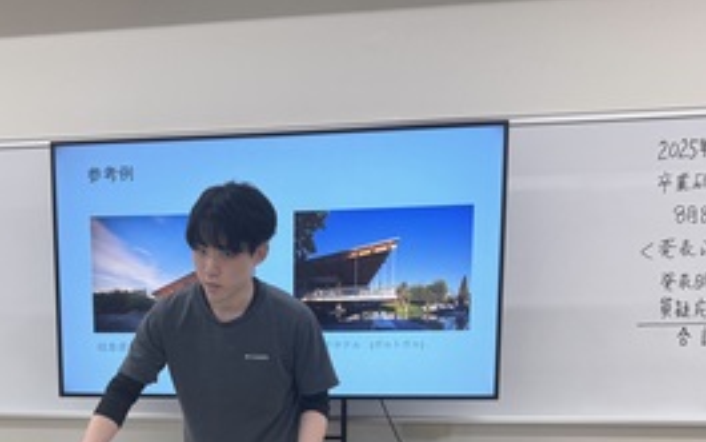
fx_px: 886
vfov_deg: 26.2
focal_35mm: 46
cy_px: 463
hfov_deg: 43.1
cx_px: 266
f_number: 1.78
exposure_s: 1/142
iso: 64
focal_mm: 6.76
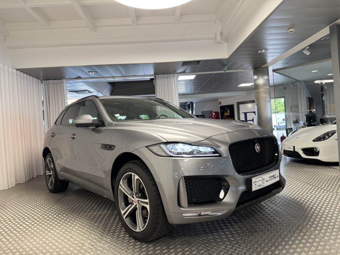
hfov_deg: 71.6
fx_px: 236
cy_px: 128
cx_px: 170
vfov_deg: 56.8
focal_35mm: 24
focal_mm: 6.76
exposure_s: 1/84
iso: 160
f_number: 1.78
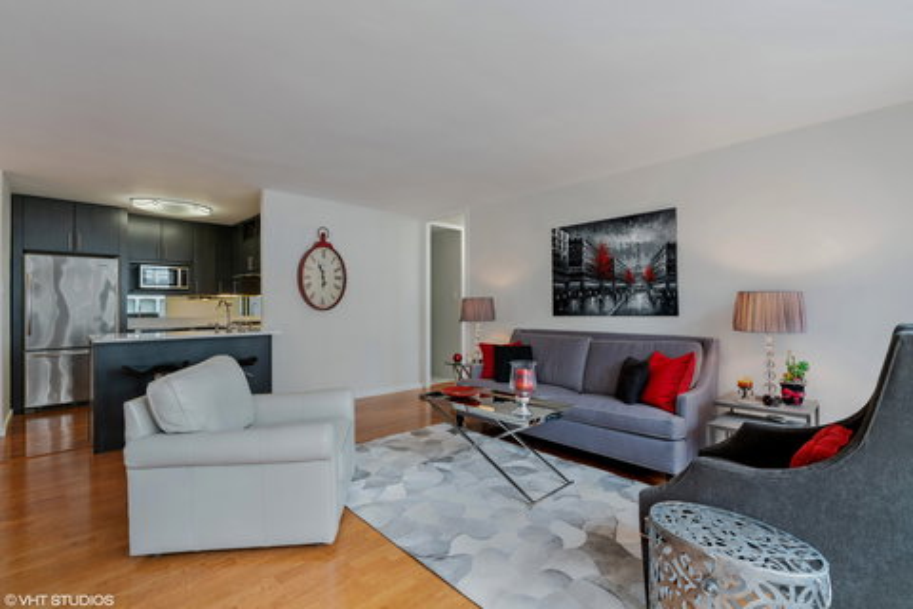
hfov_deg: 96.7
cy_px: 304
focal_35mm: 16
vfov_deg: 73.7
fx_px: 406
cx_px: 456
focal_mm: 16
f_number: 8
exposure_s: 1/6
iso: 200
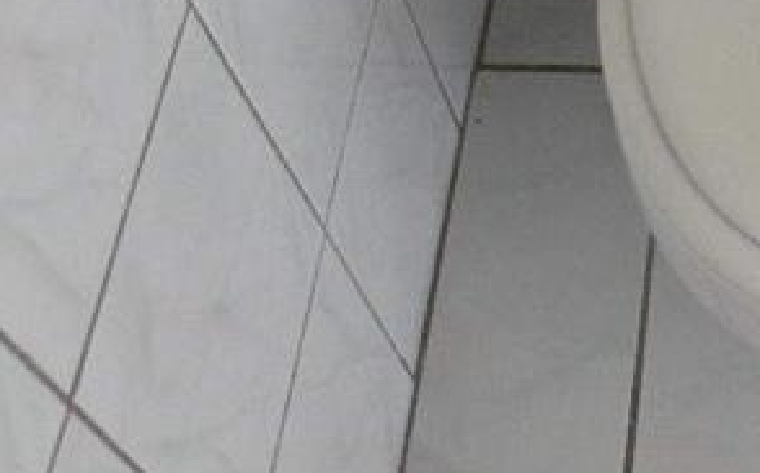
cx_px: 781
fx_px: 1614
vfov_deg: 15.5
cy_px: -215
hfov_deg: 25.1
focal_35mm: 78
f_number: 2.8
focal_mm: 4.7
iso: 400
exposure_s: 1/22.3
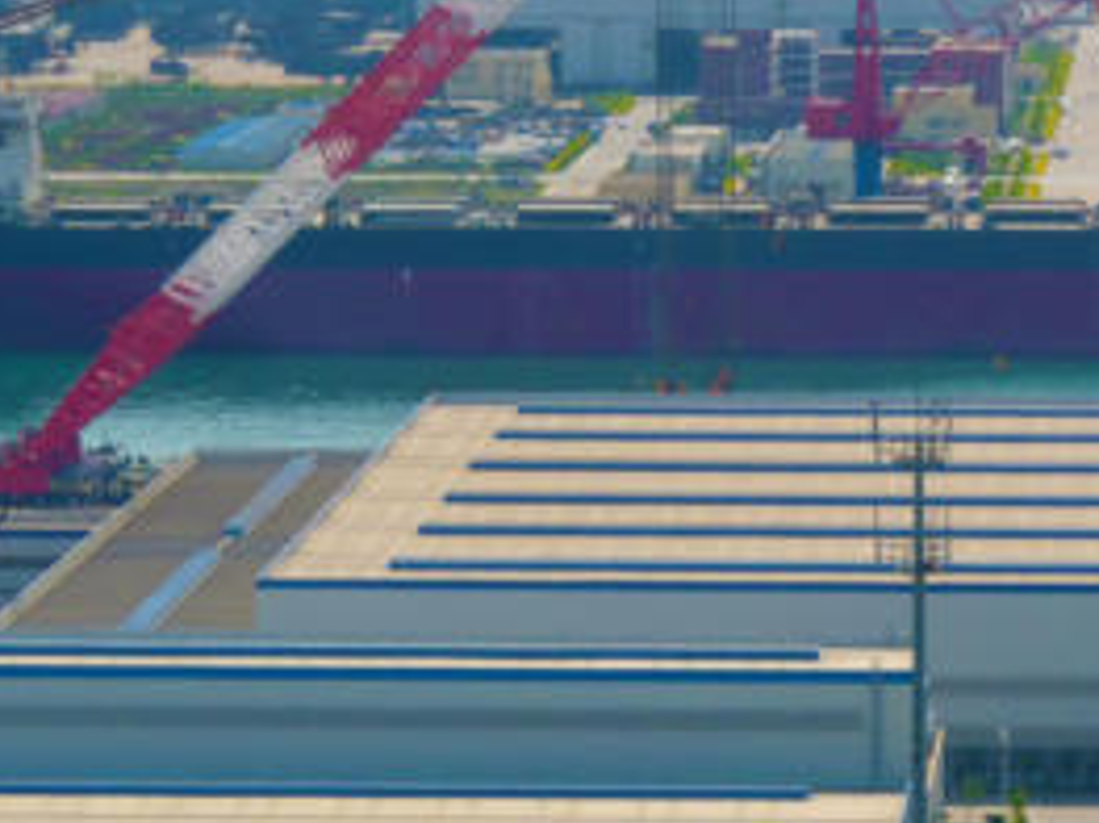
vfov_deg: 4.6
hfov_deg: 6.2
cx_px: 627
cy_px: 278
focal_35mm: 321
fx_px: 10187
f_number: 5.6
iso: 80
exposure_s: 1/640
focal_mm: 27.8
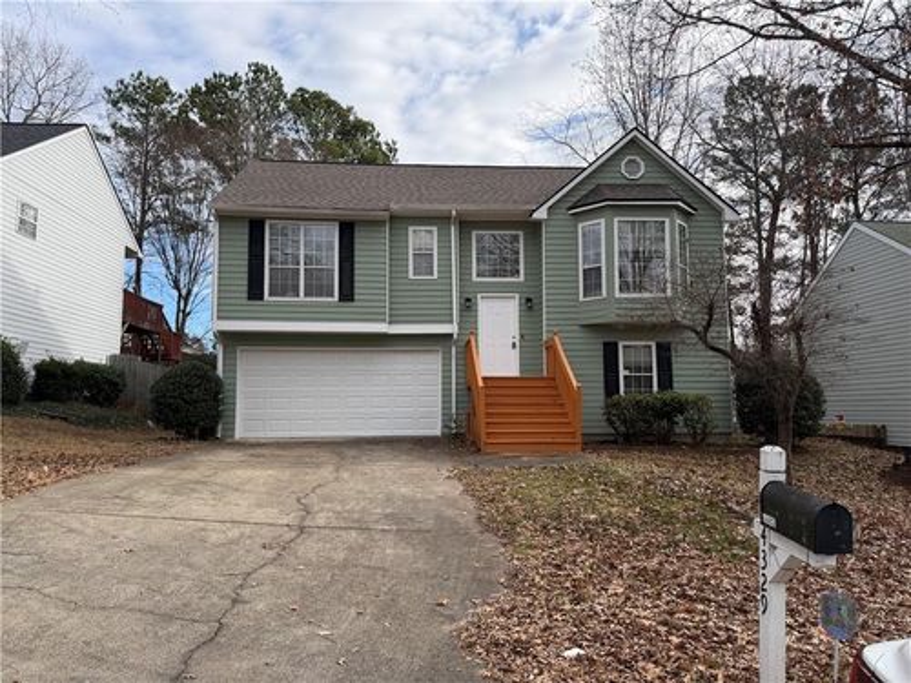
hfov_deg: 71.6
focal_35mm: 24
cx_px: 456
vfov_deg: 56.8
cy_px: 342
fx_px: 632
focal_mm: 6.76
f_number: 1.78
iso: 100
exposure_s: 1/2907
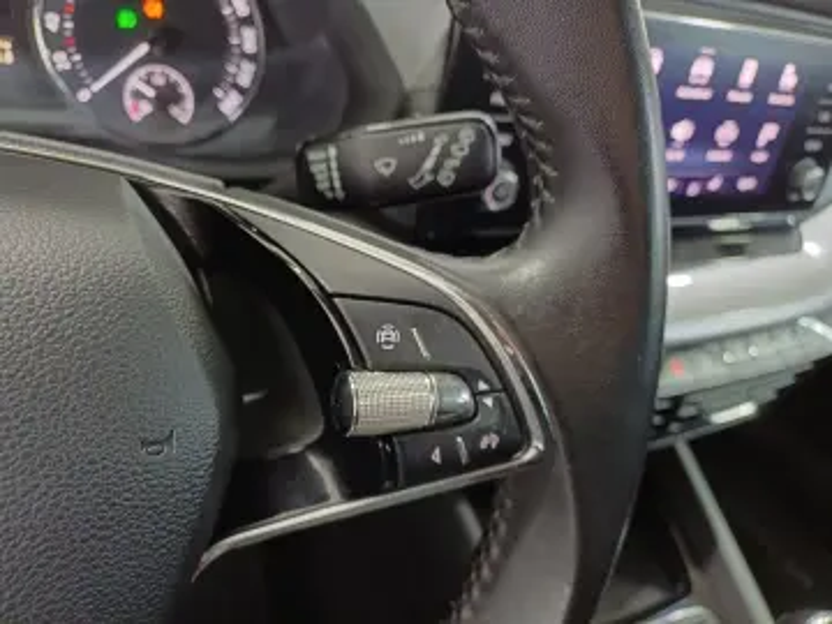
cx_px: 416
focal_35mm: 25
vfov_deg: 54.9
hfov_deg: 69.4
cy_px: 312
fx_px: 601
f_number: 1.8
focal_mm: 4.65
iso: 400
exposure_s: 1/25
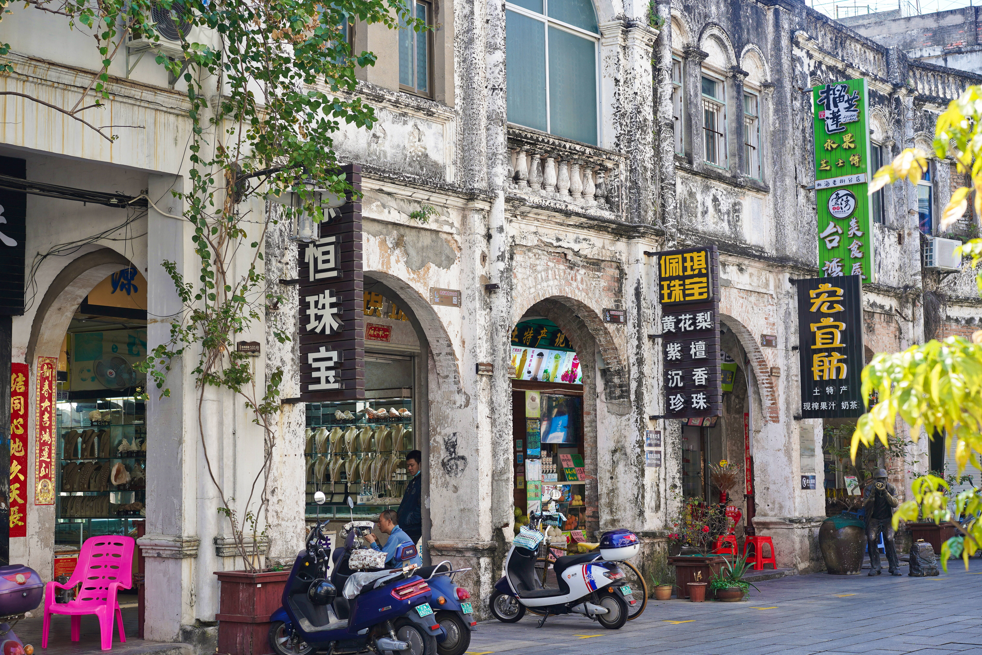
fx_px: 1500
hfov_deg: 36.2
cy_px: 328
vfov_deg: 24.6
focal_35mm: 55
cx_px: 491
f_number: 5.6
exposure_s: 1/200
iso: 200
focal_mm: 55
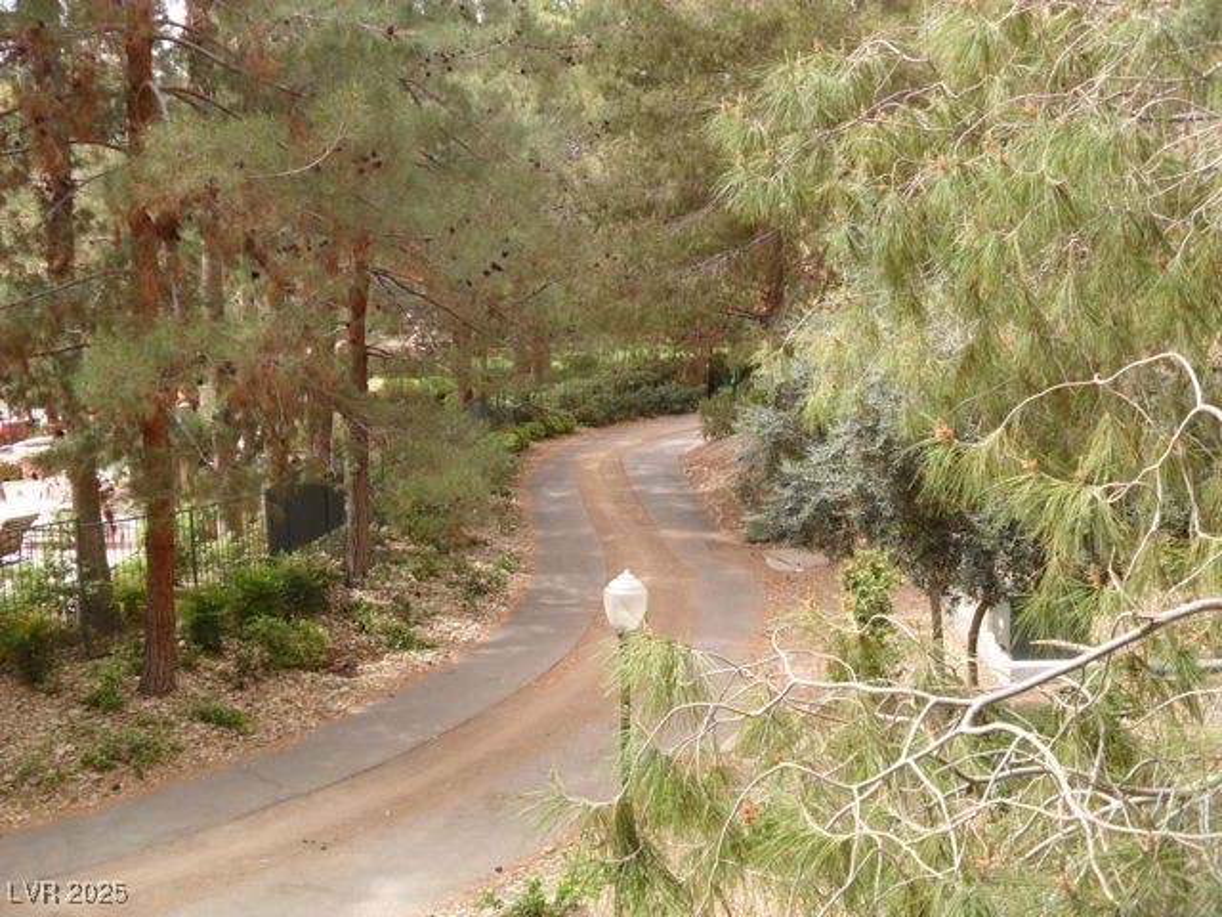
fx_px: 1236
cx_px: 611
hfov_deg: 52.6
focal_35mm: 35
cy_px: 458
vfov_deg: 40.7
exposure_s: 1/250
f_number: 3
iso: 80
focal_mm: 6.3
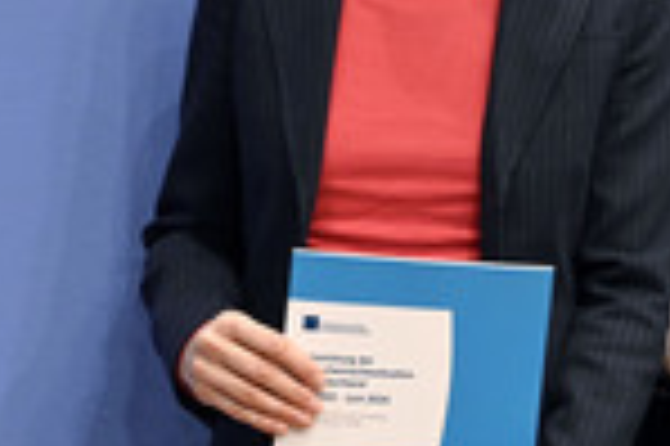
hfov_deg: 11.9
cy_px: 59
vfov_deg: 8.2
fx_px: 3086
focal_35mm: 166
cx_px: 942
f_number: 5.6
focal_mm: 55
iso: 5000
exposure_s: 1/320
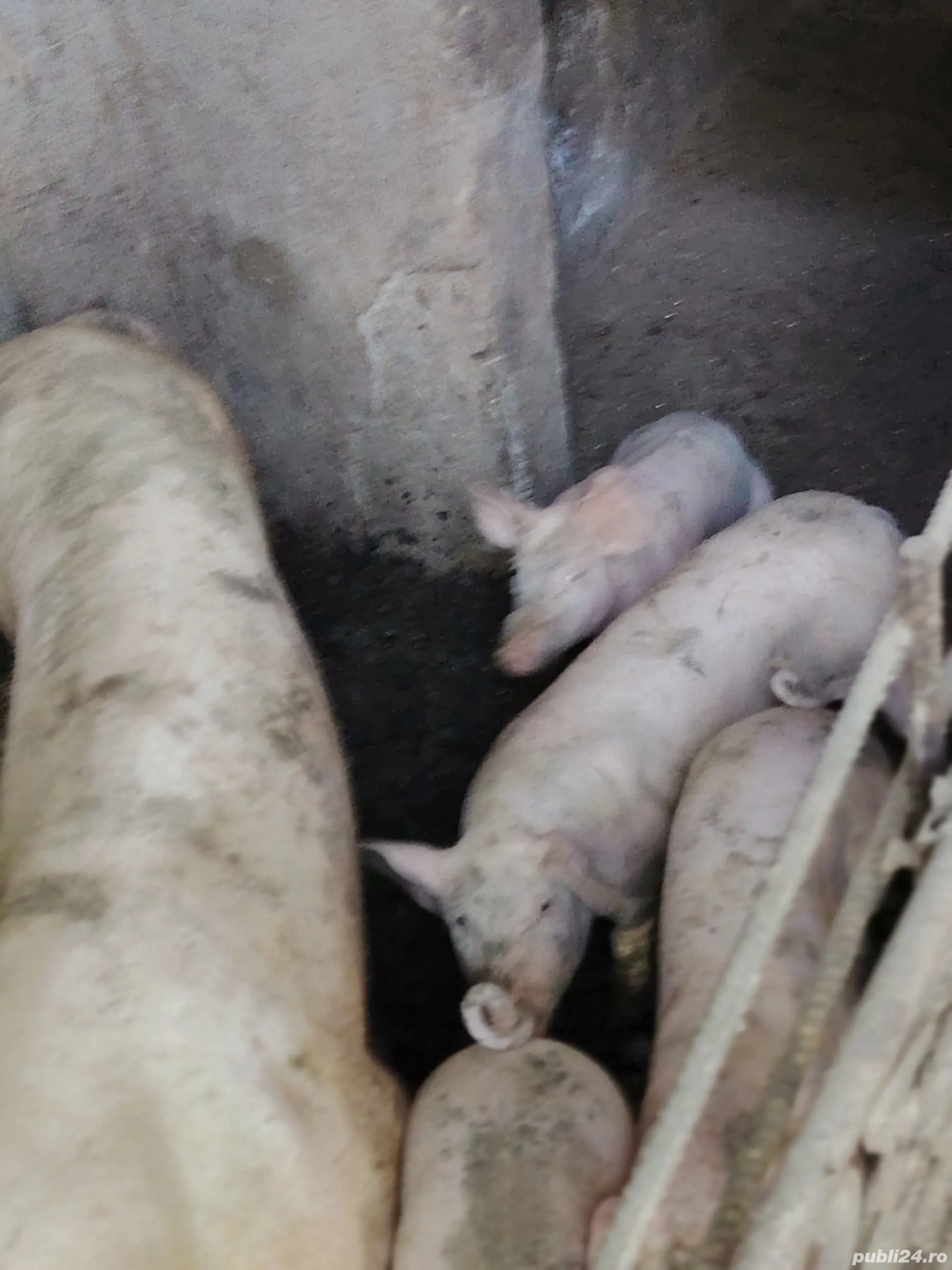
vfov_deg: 39.7
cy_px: 635
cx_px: 476
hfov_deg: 30.3
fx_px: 1761
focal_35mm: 48
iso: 2000
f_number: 4
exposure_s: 1/20
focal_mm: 5.25
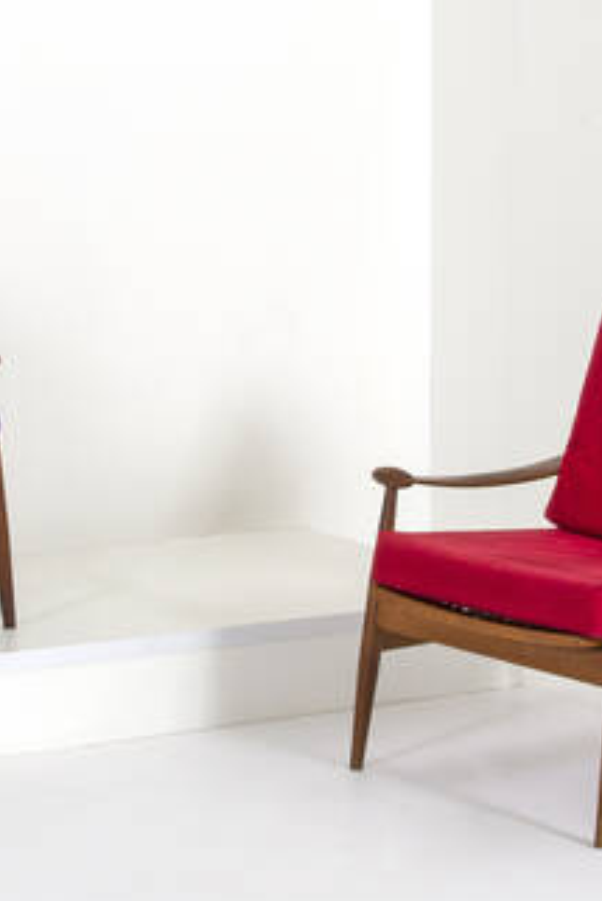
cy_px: 396
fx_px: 2934
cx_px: 176
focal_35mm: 117
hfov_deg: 11.7
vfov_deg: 17.5
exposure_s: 1/160
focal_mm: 35
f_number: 18
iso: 125
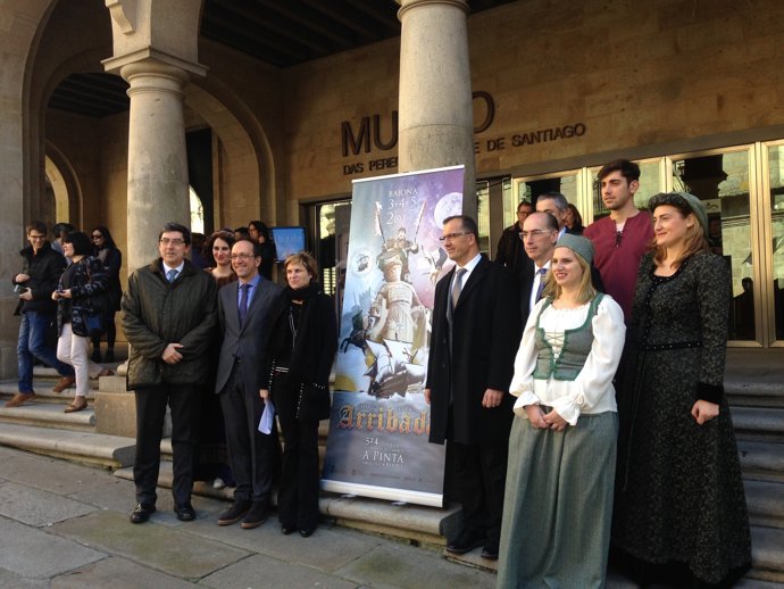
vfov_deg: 43.0
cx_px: 392
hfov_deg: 55.3
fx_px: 748
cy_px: 294
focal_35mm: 33
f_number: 2.4
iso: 50
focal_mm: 4.12
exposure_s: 1/120
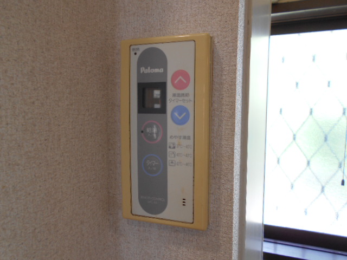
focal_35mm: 26
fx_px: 261
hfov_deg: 67.3
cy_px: 130
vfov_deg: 53.1
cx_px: 174
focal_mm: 4.6
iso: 80
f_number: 3.2
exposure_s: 1/30
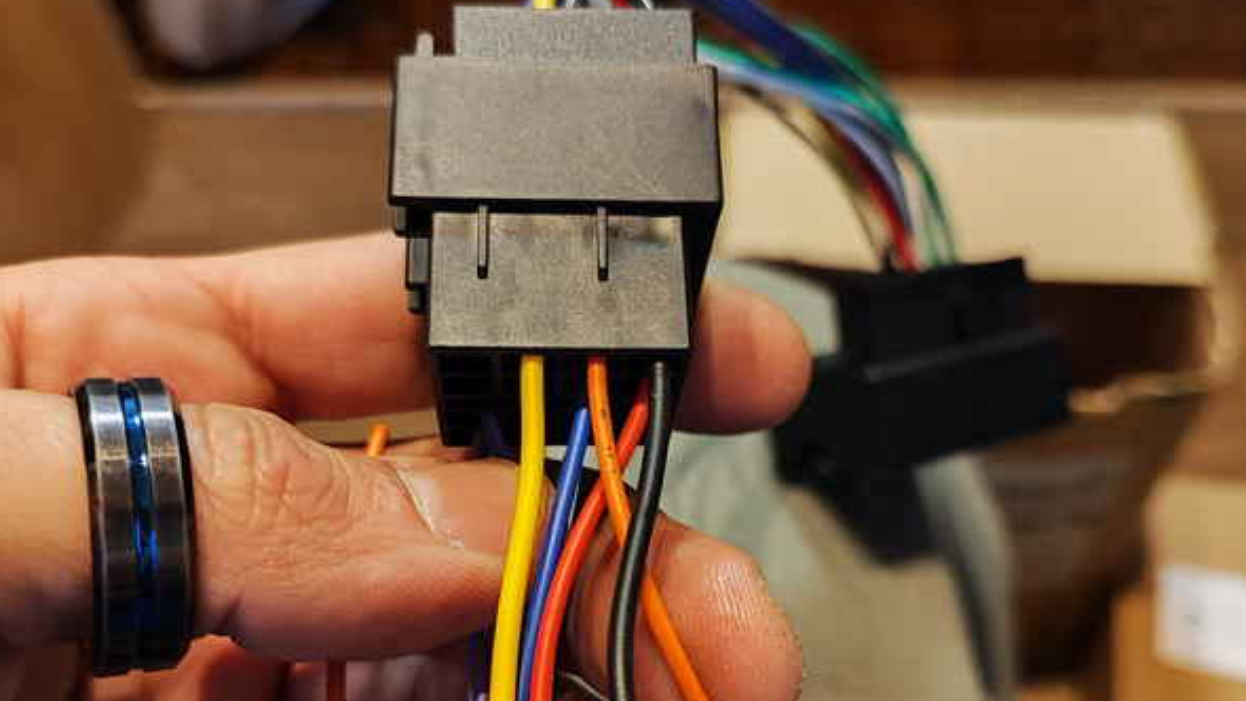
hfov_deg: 58.0
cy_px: 446
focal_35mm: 34
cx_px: 625
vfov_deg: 34.5
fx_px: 1123
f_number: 1.88
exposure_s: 1/25
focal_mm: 5.59
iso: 1130
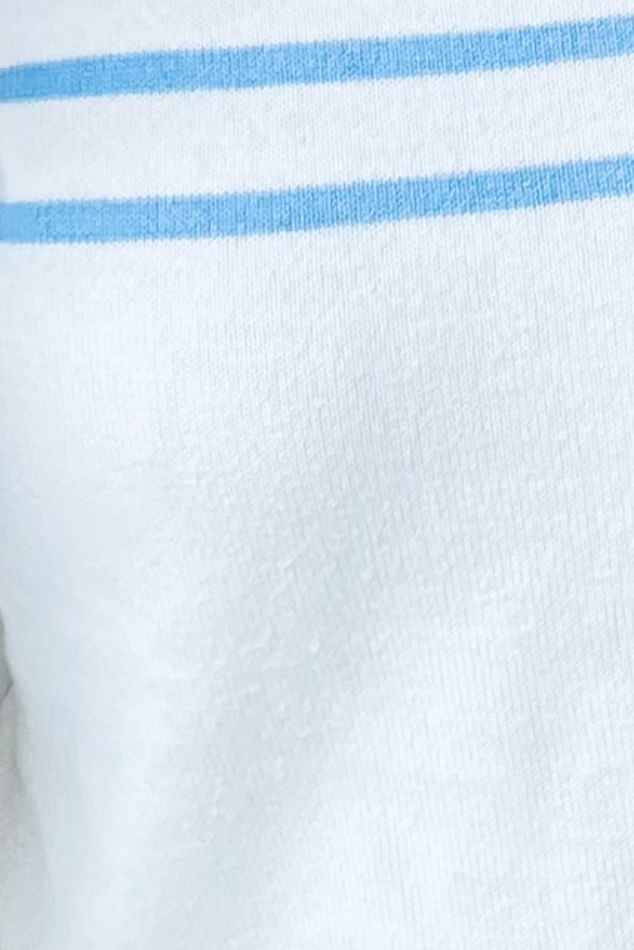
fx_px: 4486
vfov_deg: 11.4
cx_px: 901
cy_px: -670
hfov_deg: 8.0
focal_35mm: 170
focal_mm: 4.25
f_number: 1.8
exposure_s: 1/50
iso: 160
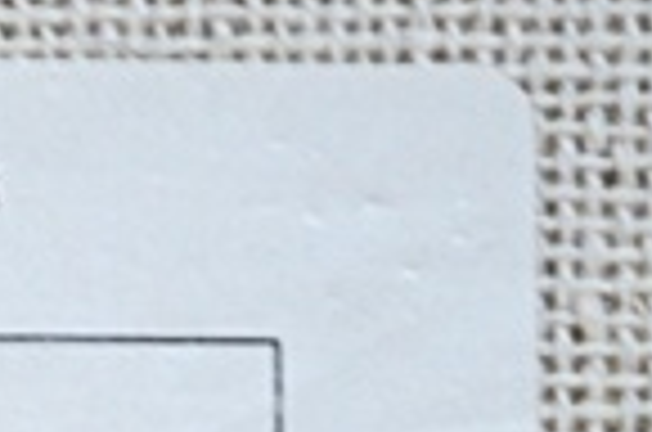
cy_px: 983
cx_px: -683
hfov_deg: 5.1
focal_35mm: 399
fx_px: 7218
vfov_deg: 3.4
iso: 720
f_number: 5.6
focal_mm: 55
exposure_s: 1/15
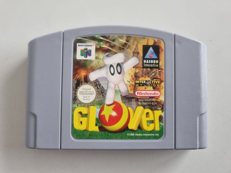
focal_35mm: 26
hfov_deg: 67.3
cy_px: 86
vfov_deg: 53.1
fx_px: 174
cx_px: 116
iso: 250
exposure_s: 1/50
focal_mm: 5.4
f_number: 1.8
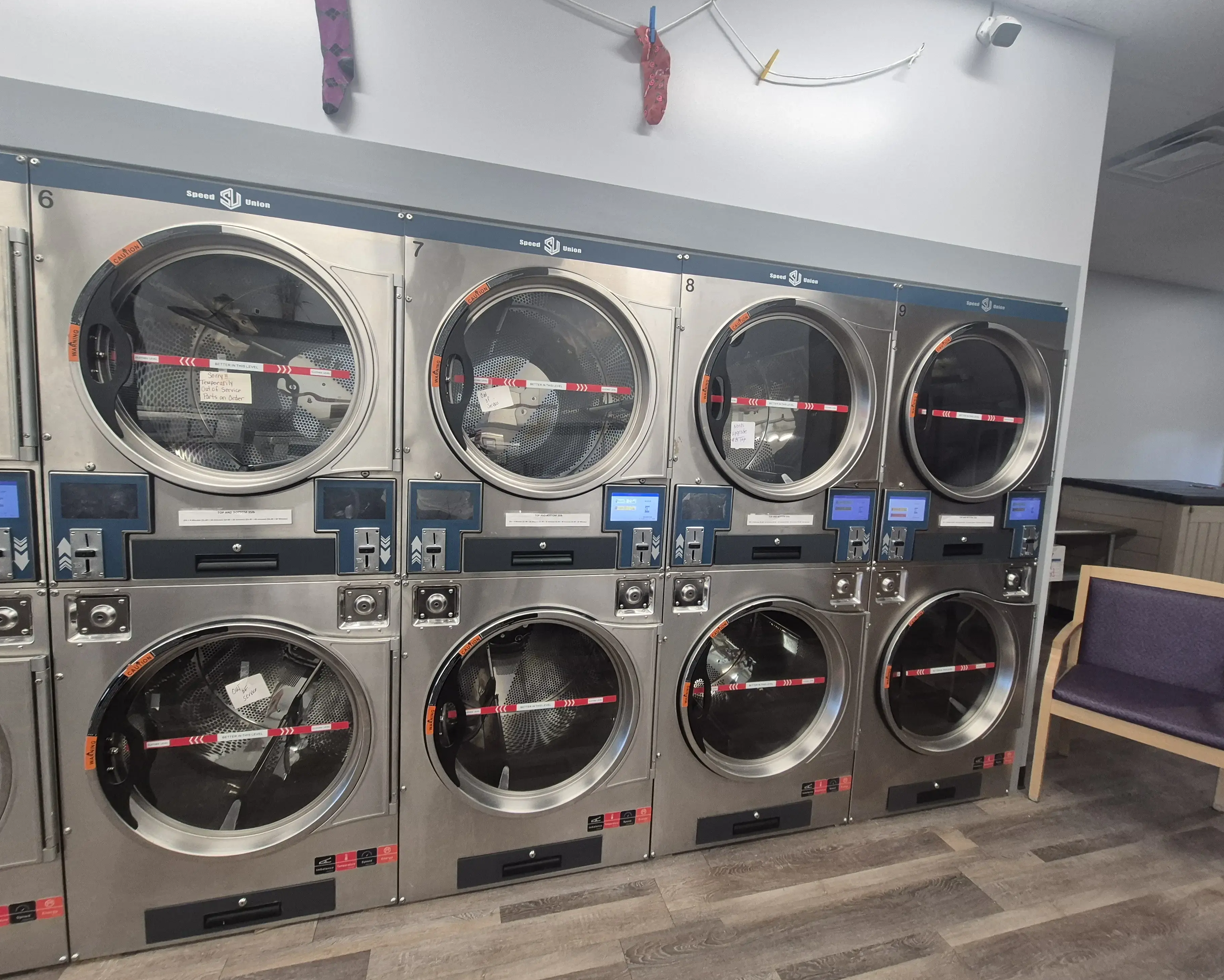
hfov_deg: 100.7
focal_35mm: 14
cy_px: 489
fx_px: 507
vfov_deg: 88.0
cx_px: 599
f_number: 2.2
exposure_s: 1/60
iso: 125
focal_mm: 1.74
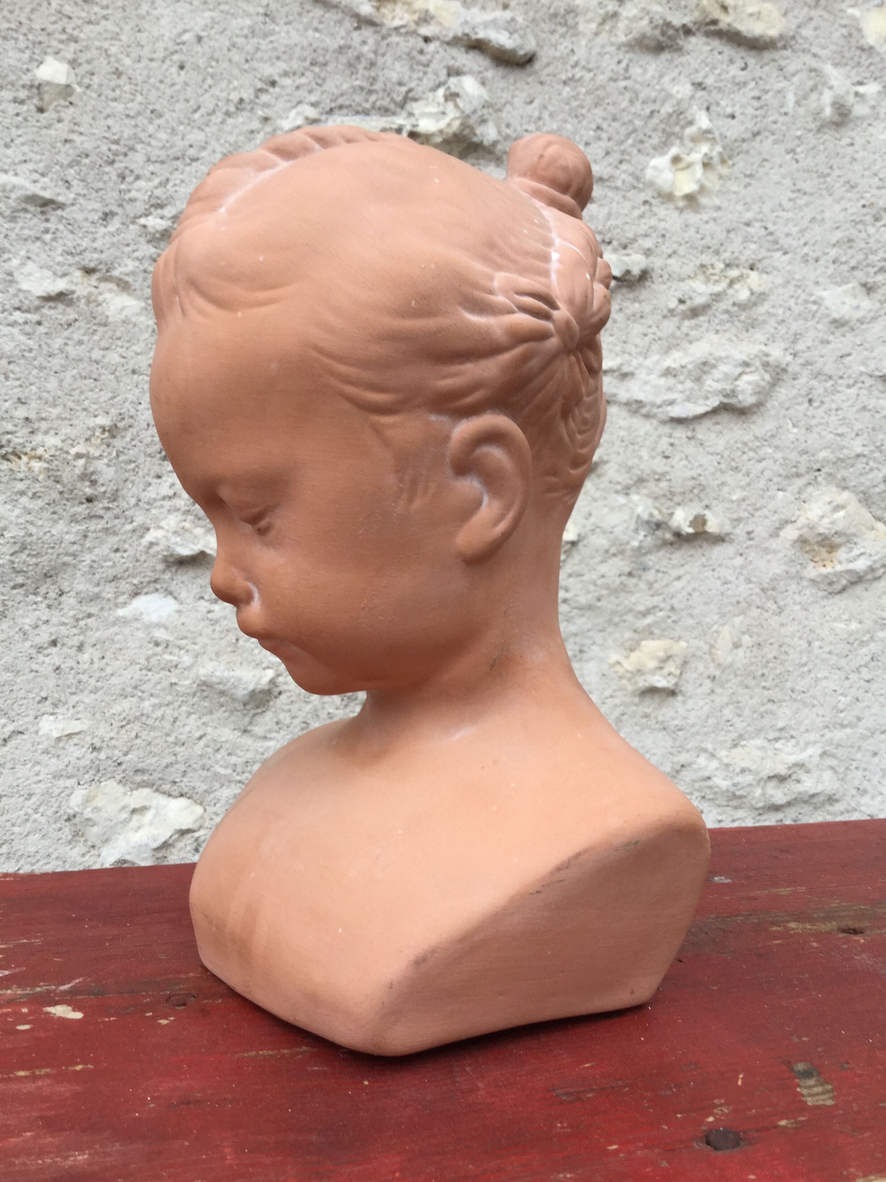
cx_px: 443
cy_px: 591
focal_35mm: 31
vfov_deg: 58.4
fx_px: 1058
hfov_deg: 45.4
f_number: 2.4
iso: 32
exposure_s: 1/50
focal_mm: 3.3
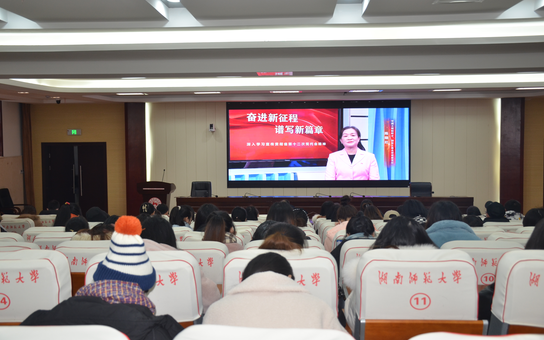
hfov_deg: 49.3
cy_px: 158
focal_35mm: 40
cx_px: 273
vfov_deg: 32.0
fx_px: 593
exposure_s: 1/80
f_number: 3.8
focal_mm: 26
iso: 400
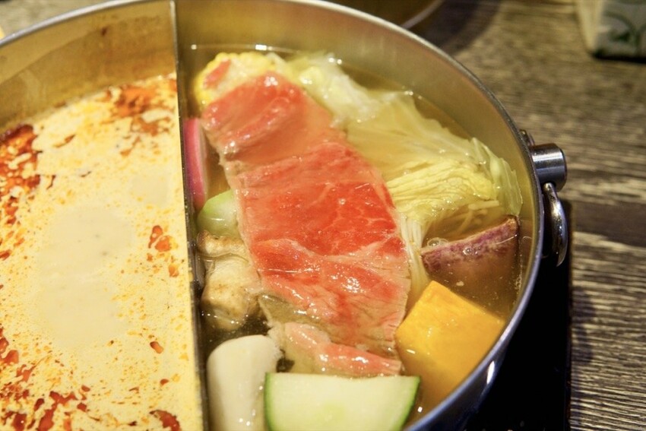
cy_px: 216
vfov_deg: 29.9
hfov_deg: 43.6
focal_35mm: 45
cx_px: 323
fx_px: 808
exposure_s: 1/60
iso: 800
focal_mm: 30
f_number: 4
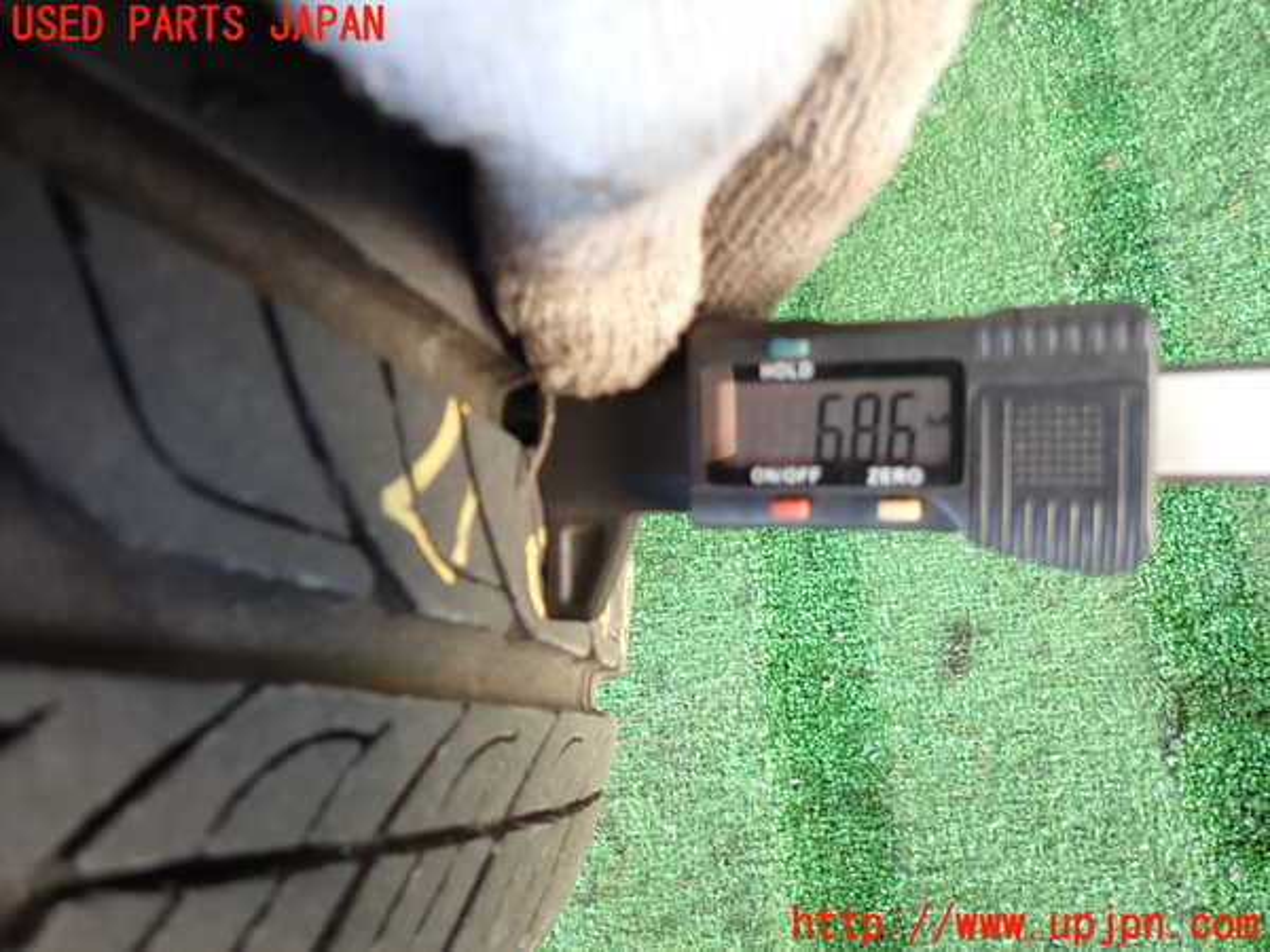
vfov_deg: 54.9
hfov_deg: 69.4
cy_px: 476
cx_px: 635
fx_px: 917
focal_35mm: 25
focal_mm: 4.5
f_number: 2
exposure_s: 1/40
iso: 200
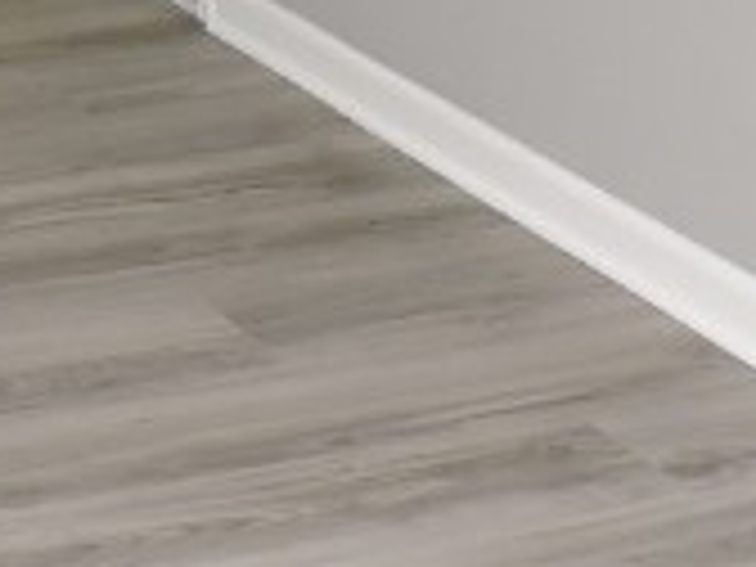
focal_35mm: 146
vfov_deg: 9.8
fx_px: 3189
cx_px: -459
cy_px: -369
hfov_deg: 12.7
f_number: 3
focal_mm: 4.3
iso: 200
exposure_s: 1/30
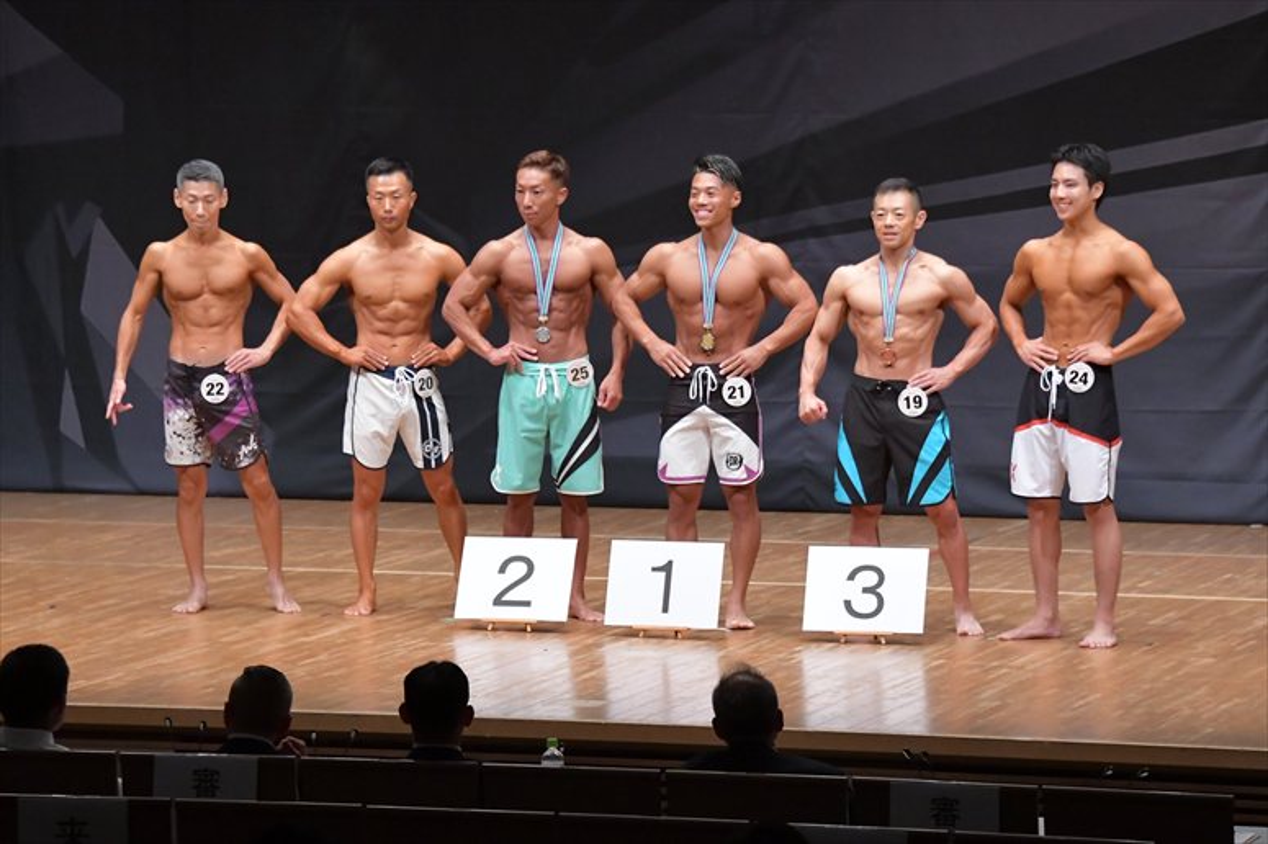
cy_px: 422
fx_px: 6443
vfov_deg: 7.5
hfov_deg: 11.2
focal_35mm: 183
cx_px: 634
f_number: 5.6
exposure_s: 1/400
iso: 6400
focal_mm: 122
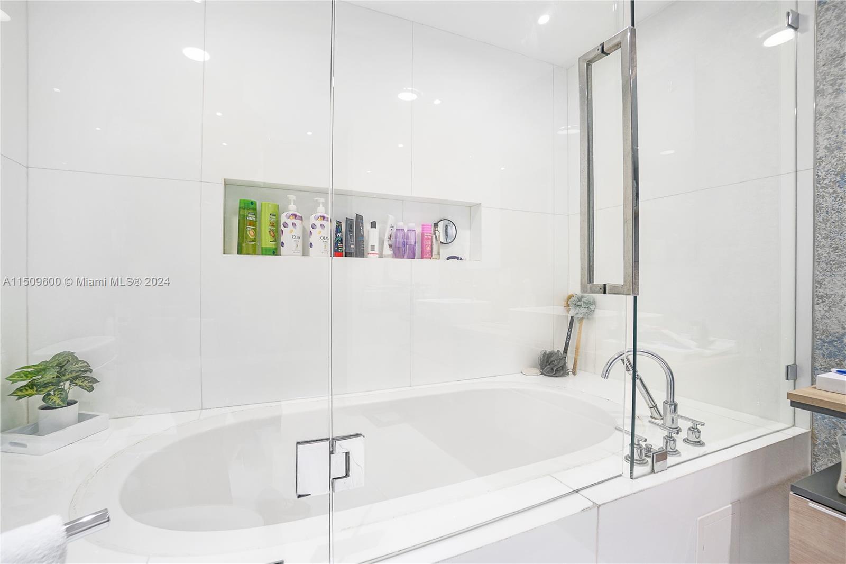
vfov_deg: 77.3
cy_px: 282
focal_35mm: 15
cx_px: 423
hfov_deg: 100.4
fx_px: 352
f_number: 5.6
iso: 250
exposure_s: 1/6
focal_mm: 10
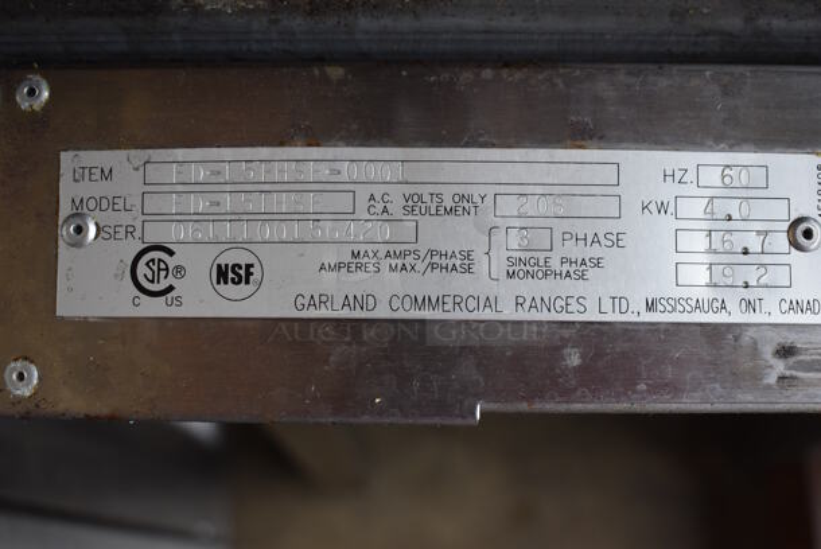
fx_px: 959
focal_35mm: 42
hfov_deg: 46.4
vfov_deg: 32.0
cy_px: 274
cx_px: 410
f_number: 5.6
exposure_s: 1/60
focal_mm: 28
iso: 720
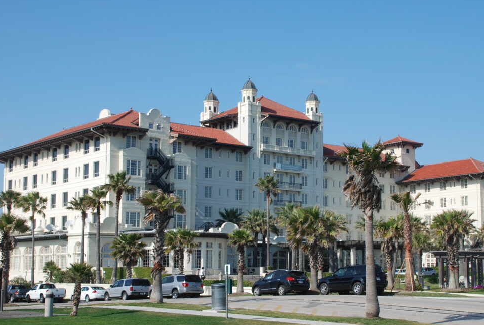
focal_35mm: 58
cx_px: 270
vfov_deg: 23.6
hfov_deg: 34.6
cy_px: 182
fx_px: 776
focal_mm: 31
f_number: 7.1
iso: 100
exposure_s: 1/200
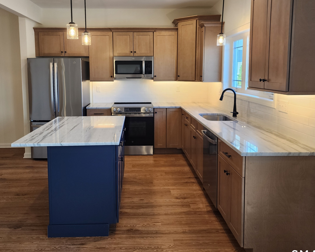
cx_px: 139
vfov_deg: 46.8
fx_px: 289
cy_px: 99
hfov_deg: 57.0
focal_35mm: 31
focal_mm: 6.4
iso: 125
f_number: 1.8
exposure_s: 1/120
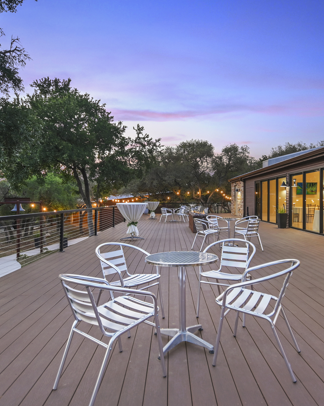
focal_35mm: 24
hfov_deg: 57.5
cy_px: 203
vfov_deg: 69.5
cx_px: 196
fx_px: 292
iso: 400
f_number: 4.5
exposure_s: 1/5
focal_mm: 11.5
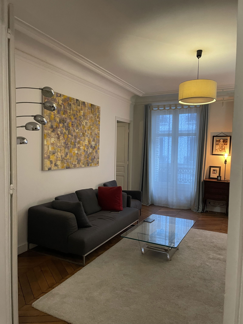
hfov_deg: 53.1
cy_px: 162
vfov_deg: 67.3
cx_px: 122
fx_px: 243
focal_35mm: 26
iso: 320
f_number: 1.6
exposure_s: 1/50
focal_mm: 4.2
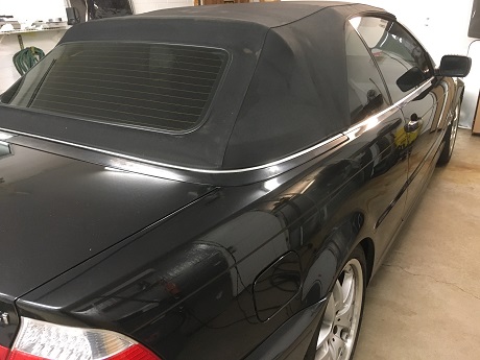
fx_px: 402
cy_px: 180
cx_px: 240
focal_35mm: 29
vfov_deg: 48.2
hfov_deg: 61.7
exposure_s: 1/30
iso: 200
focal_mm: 4.15
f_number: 2.2
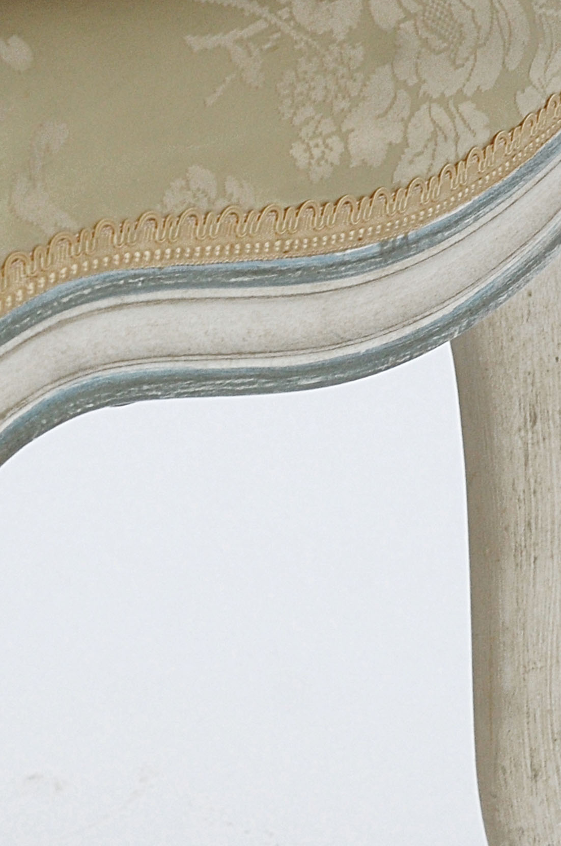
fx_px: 4360
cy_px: 650
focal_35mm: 186
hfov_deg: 7.3
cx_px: 0
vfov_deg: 11.0
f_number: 7.1
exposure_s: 1/125
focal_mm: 48
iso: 400
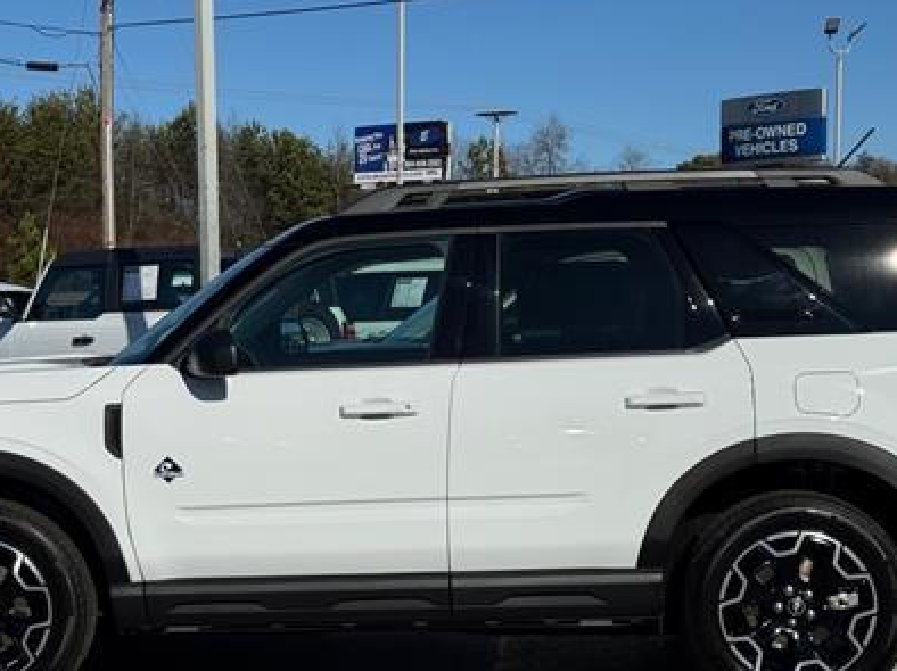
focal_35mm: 78
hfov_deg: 25.0
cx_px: 376
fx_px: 2020
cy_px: 489
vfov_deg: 18.8
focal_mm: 6.76
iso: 80
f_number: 1.78
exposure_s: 1/15385
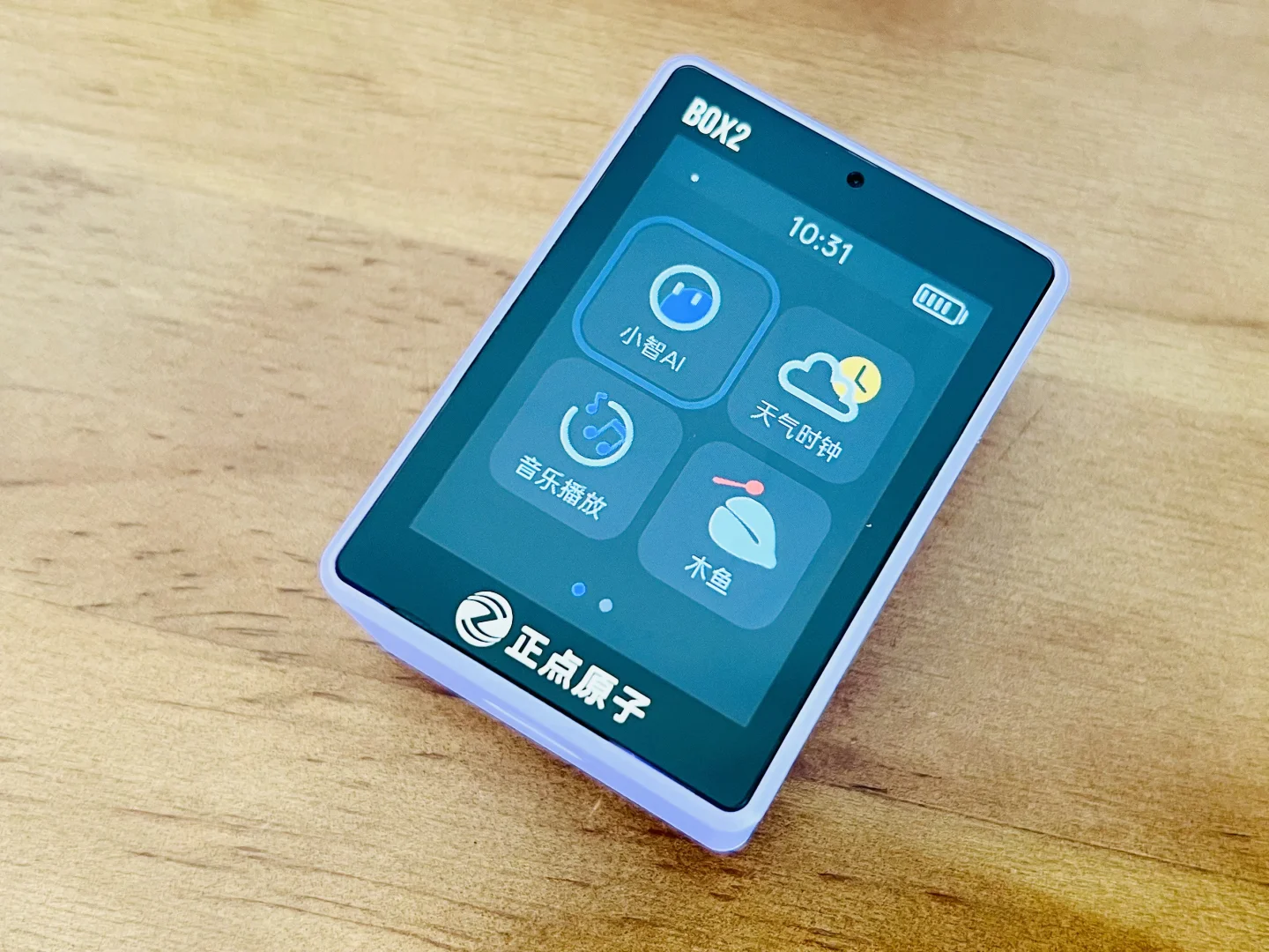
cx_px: 634
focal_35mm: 26
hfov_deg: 67.3
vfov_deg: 53.1
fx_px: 953
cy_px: 476
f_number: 1.5
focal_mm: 5.7
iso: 125
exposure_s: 1/89
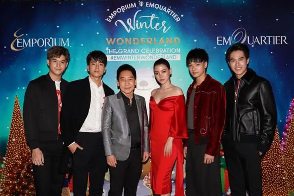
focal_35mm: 34
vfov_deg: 38.9
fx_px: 278
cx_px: 147
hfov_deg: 55.8
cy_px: 98
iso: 400
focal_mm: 34
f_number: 4
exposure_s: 1/250
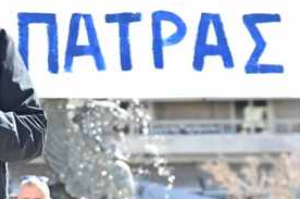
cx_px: -147
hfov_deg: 10.3
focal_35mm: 193
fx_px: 1606
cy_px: -10
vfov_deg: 7.1
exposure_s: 1/2500
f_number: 3.2
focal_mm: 52
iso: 640
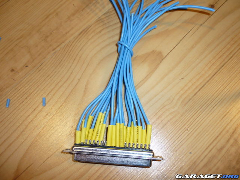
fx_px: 229
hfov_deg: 55.4
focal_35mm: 33
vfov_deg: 42.9
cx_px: 120
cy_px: 90
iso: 100
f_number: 2.8
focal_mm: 5.5
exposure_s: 1/30
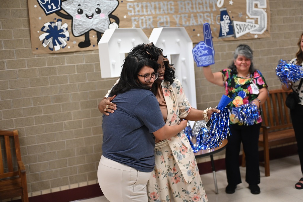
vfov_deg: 28.0
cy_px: 101
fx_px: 404
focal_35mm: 48
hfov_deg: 41.1
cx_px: 152
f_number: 2.8
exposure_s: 1/320
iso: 2000
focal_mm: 48
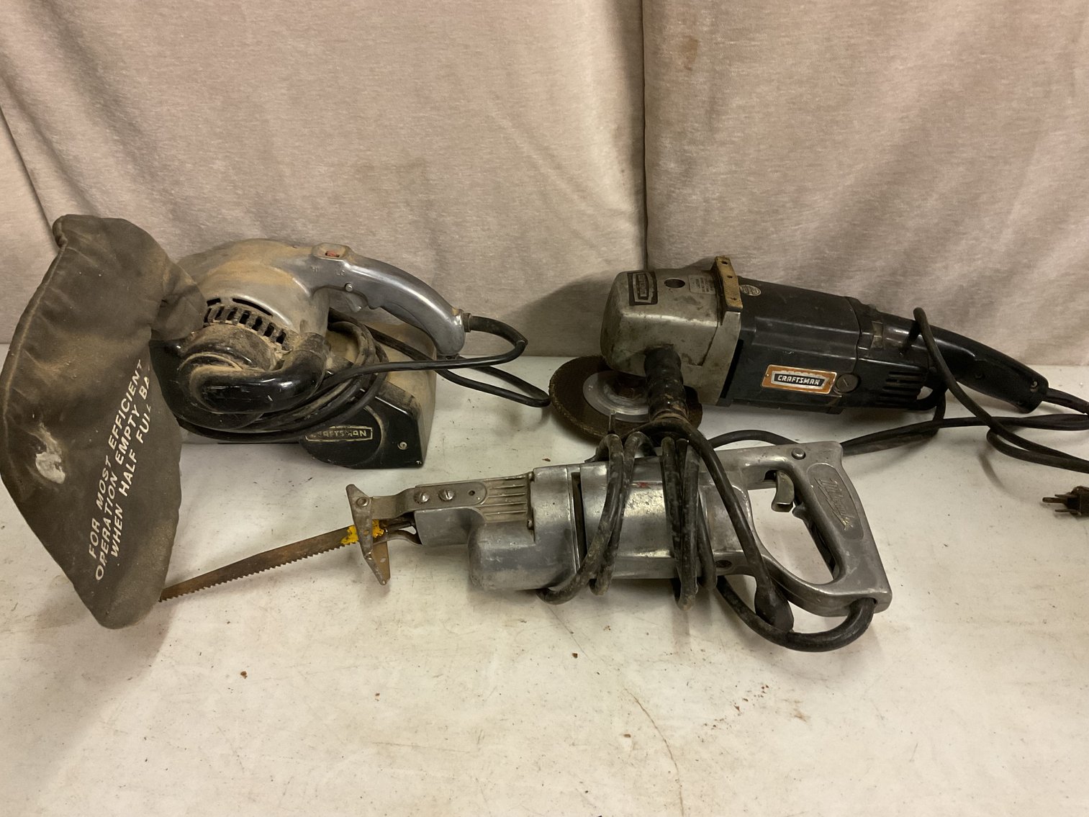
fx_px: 912
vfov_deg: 48.2
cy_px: 408
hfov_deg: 61.7
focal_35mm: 29
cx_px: 544
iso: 250
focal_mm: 3
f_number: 1.8
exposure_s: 1/40
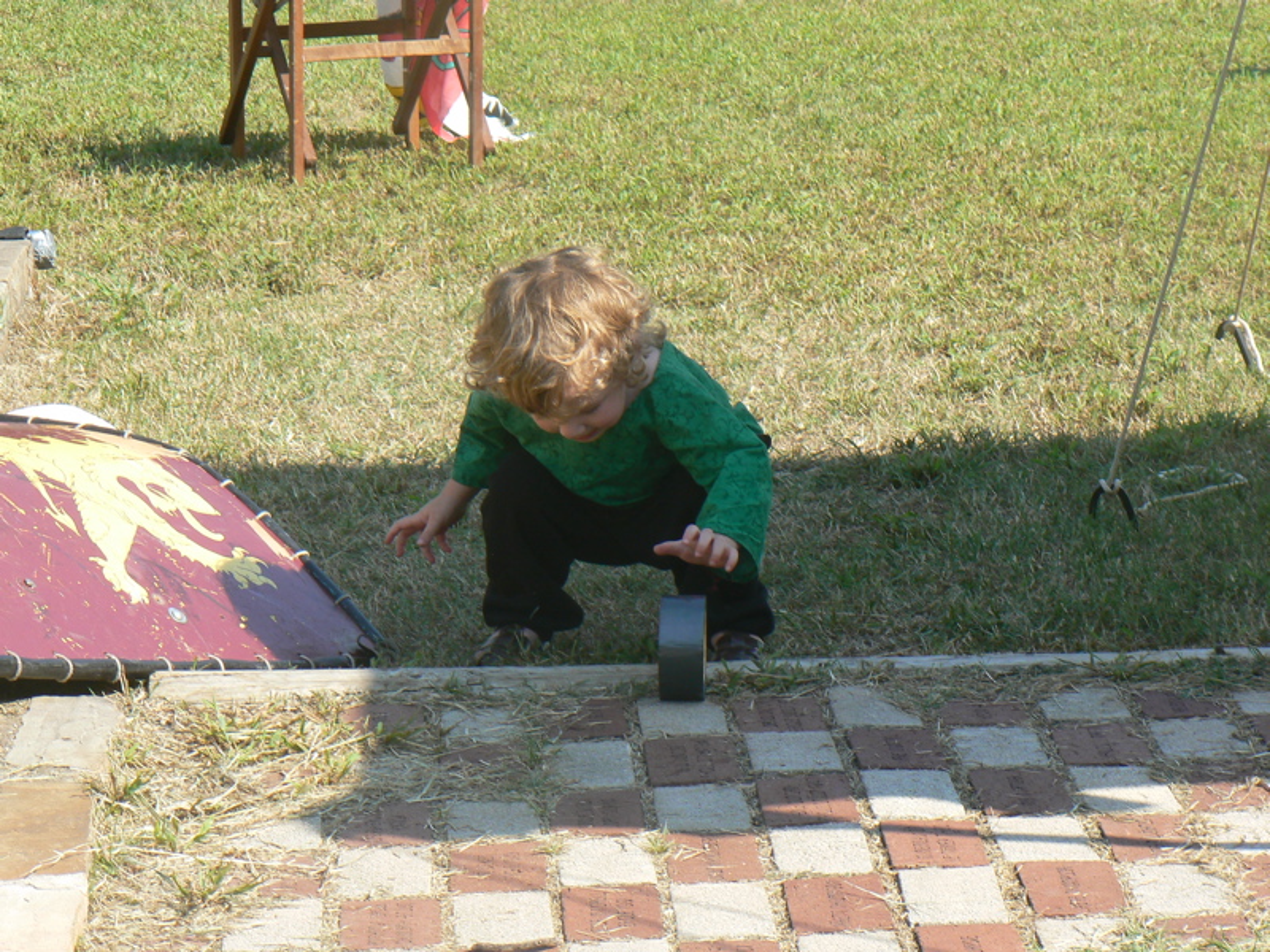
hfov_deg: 12.3
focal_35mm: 161
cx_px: 635
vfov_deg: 9.2
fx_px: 5907
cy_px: 476
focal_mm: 26.8
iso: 80
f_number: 5.6
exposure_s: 1/250
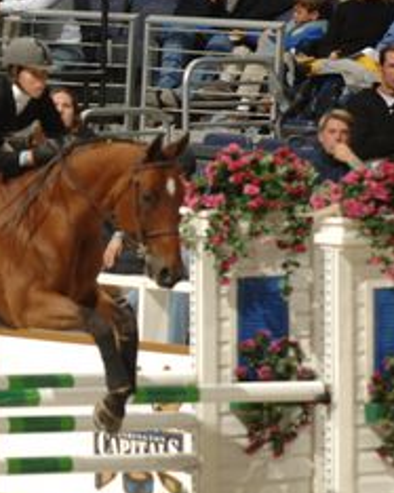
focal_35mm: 768
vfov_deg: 2.5
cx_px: -40
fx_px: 11202
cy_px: 267
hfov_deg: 2.0
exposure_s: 1/250
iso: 200
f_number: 4.5
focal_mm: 200
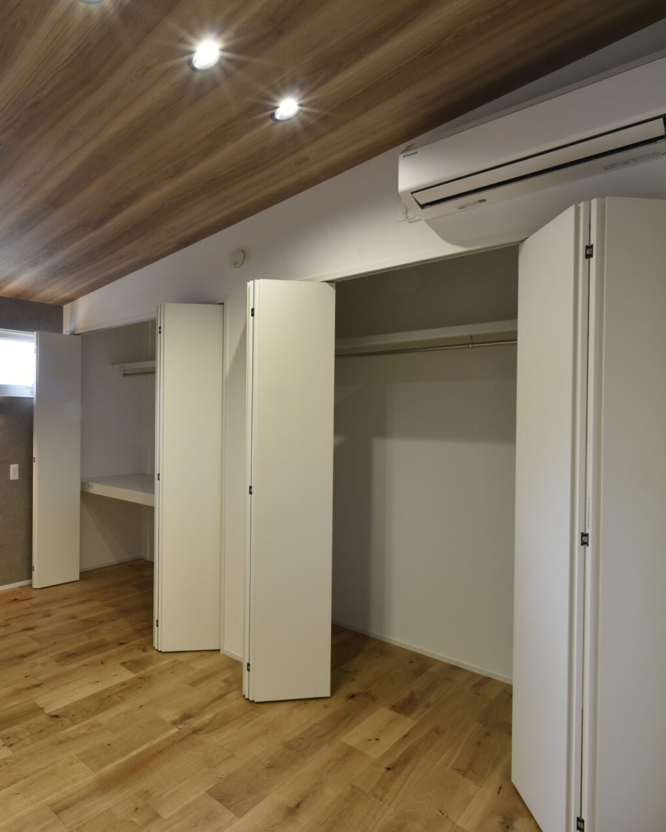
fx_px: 493
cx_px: 104
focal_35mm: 20
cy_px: 417
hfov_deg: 60.7
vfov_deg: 80.4
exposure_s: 1/10
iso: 640
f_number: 11
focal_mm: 14
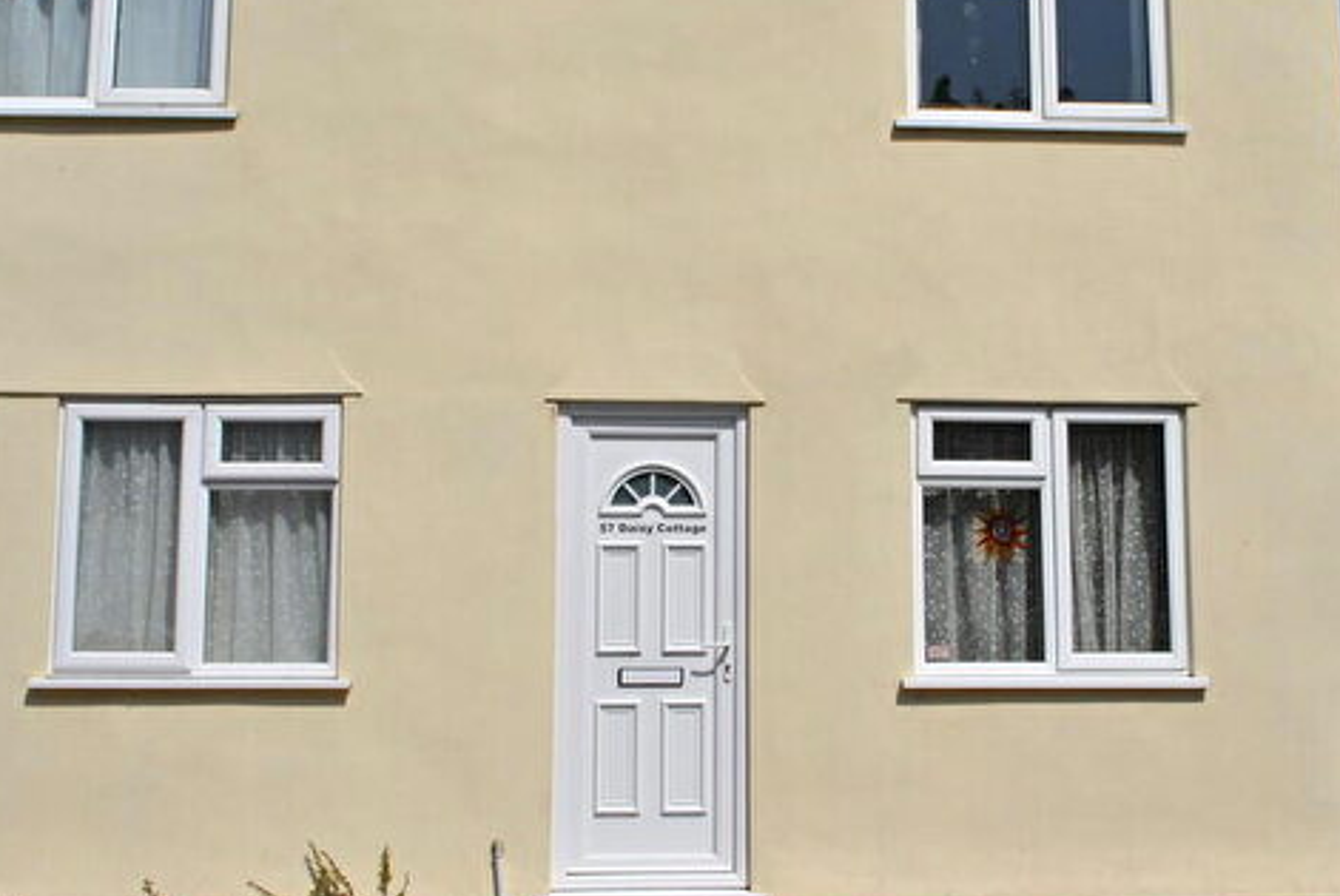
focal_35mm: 49
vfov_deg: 27.5
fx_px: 1826
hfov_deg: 40.1
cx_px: 799
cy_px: 330
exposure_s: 1/400
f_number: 10
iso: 100
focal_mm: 22
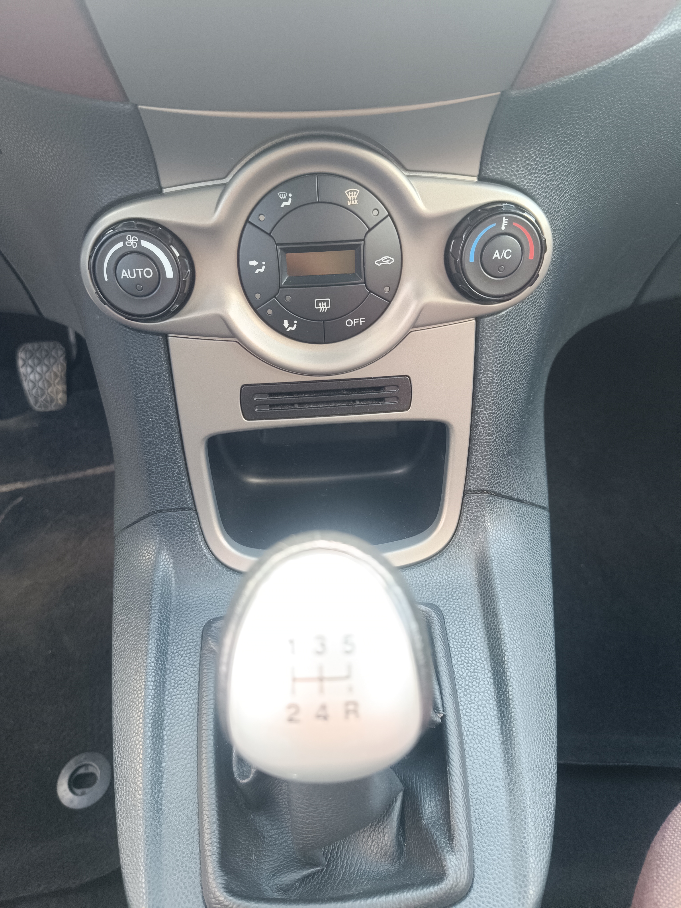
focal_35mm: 24
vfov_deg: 71.6
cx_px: 340
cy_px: 454
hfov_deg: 56.8
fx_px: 630
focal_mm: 5.59
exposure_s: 1/101
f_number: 1.88
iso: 390
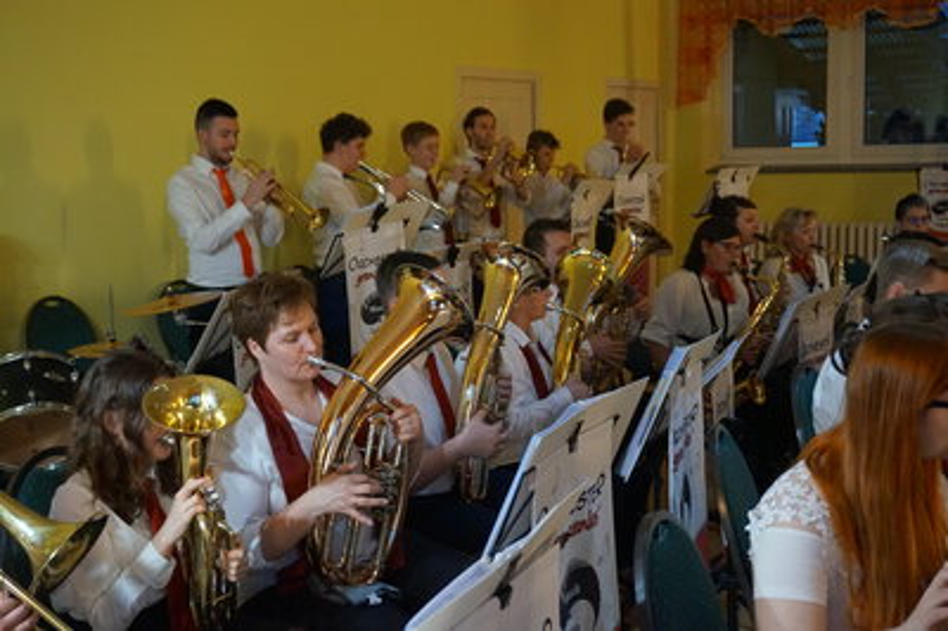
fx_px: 1223
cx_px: 474
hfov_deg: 42.4
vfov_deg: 28.9
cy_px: 316
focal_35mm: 46
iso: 3200
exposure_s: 1/100
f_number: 5
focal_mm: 31
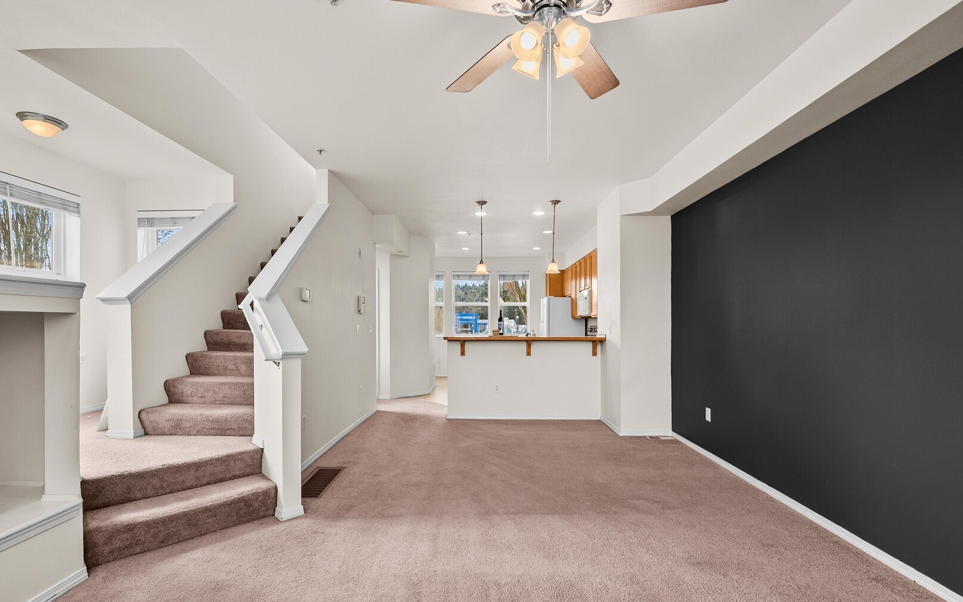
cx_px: 471
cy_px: 335
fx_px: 420
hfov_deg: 97.8
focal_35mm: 16
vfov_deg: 71.0
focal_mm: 15
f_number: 7.1
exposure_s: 1/20
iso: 1000
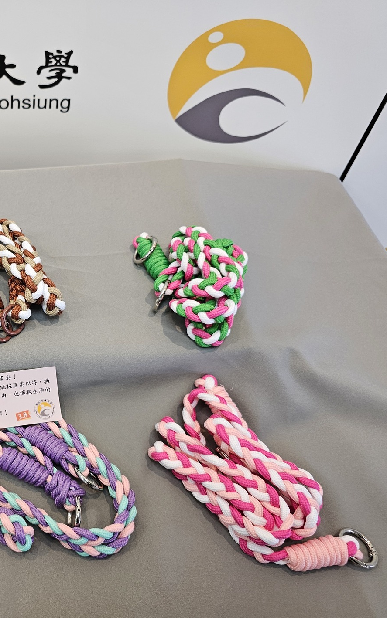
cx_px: -23
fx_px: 557
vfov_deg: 58.1
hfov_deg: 34.0
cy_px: 312
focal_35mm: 33
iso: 100
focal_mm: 6.3
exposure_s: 1/120
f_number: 1.7
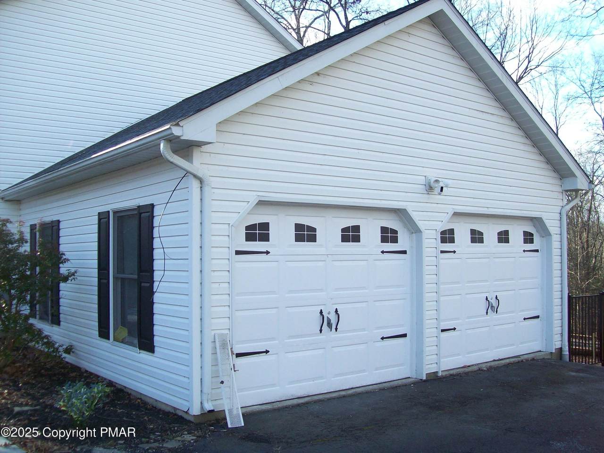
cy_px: 226
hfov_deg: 51.4
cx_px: 302
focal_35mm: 36
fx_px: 628
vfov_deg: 39.7
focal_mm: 6
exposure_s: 1/199
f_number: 2.7
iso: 80
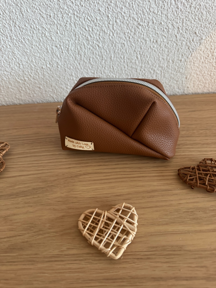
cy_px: 144
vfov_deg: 71.6
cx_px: 108
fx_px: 200
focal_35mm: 24
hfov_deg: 56.8
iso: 320
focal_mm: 6.76
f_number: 1.78
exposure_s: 1/50
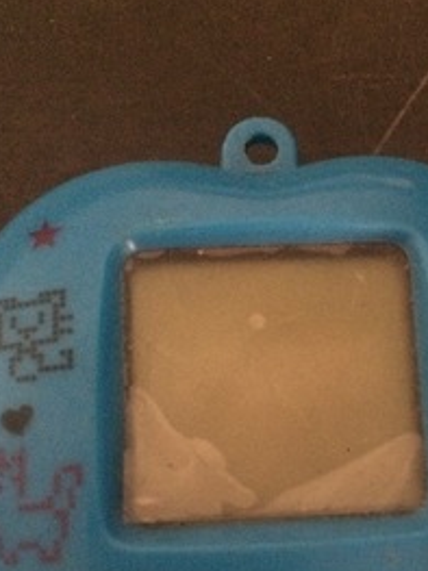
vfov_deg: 35.6
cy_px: 404
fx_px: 874
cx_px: 306
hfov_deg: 27.2
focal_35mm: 53
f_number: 2.2
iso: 800
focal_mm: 4.15
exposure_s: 1/15
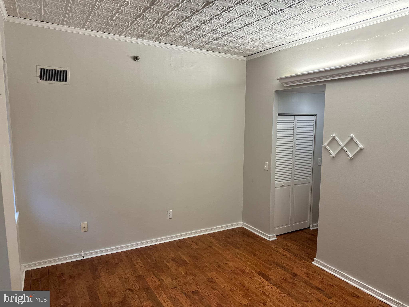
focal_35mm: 24
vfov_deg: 56.8
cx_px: 204
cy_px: 154
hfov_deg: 71.6
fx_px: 284
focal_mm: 6.86
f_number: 1.78
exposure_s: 1/120
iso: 125
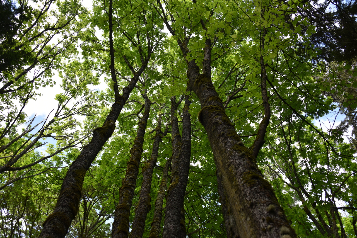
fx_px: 278
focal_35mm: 28
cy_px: 119
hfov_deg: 65.5
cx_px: 178
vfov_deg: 46.4
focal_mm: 28
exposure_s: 1/125
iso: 100
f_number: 5.6
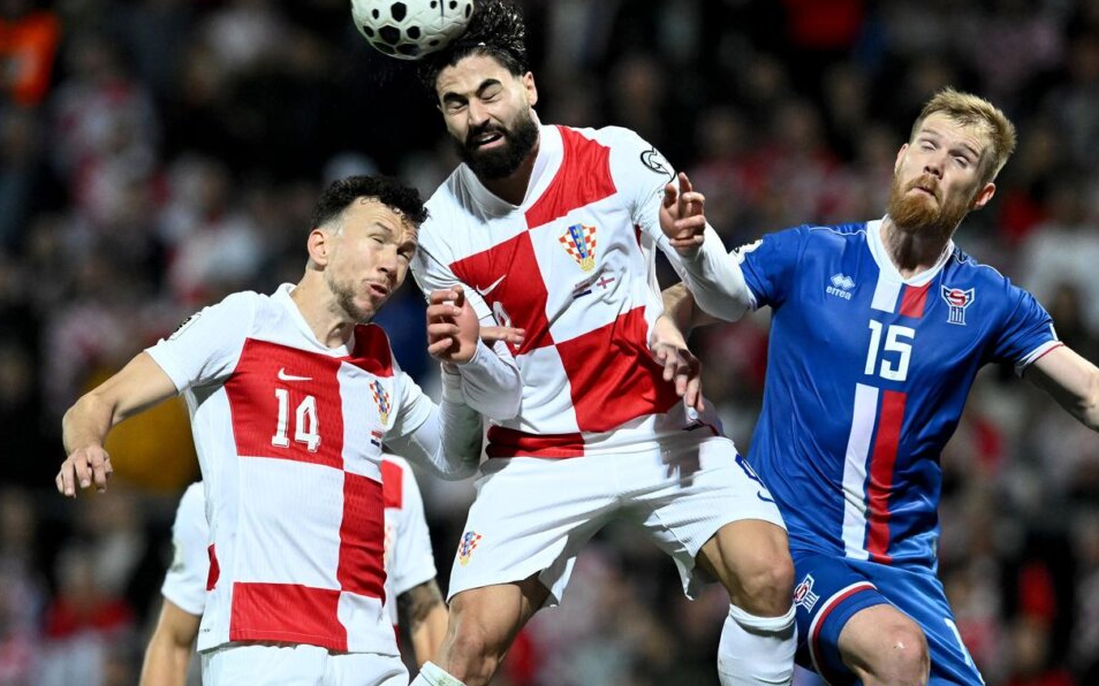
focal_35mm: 537
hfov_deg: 3.9
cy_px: 402
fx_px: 16082
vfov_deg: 2.4
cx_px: 567
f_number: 4
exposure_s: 1/2000
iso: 5000
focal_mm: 400
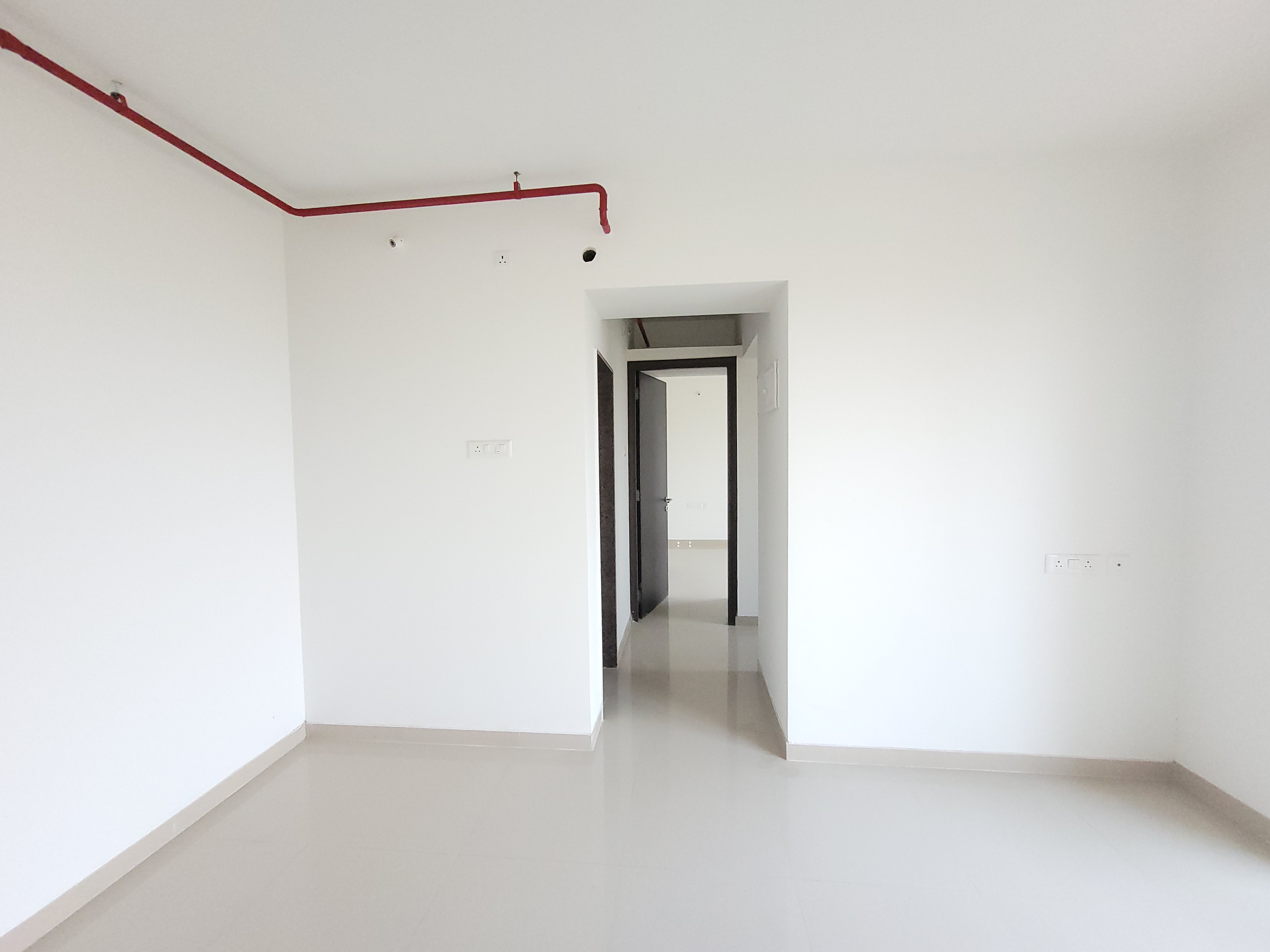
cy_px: 476
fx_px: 477
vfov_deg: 89.9
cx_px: 635
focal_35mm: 13
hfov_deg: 106.2
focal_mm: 1.74
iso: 320
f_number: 2.2
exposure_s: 1/50
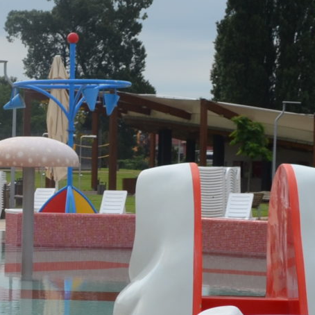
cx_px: -302
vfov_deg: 11.0
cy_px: 211
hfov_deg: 10.3
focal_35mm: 158
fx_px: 1627
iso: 100
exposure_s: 1/320
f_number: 9
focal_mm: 22
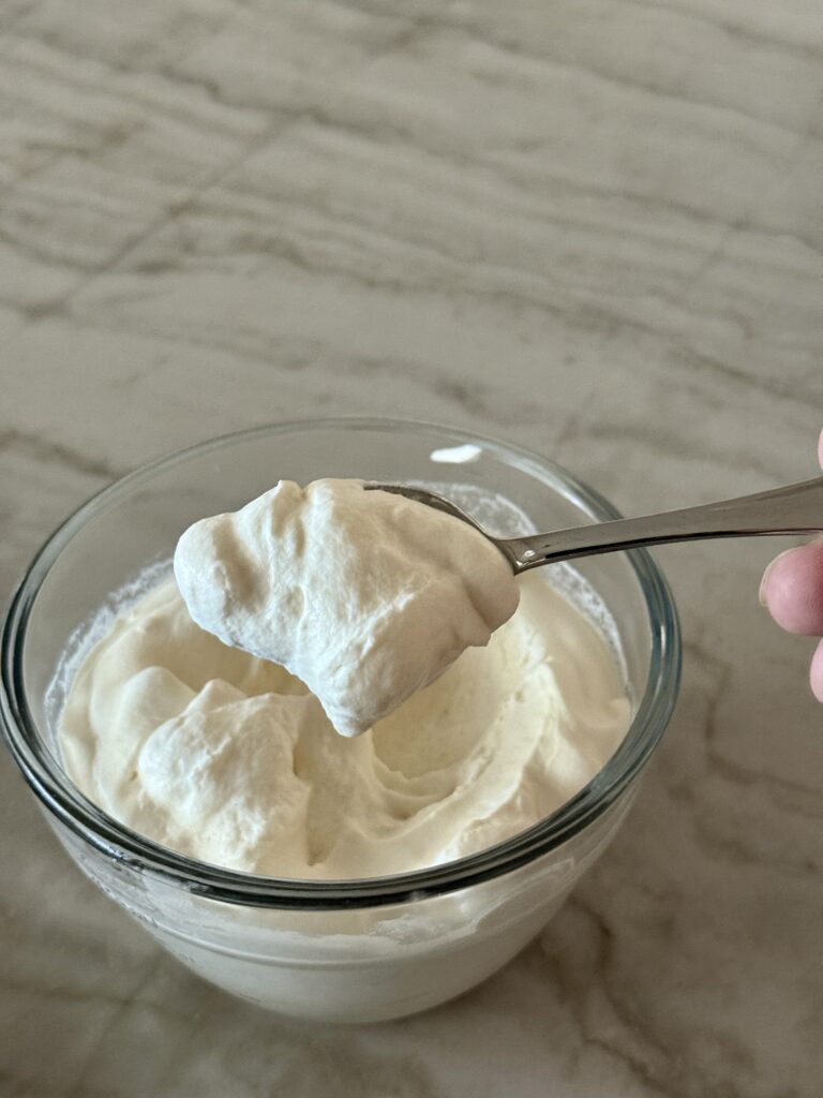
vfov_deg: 39.7
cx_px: 412
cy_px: 549
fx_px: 1522
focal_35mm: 48
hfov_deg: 30.3
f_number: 1.78
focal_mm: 6.76
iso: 500
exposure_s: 1/40
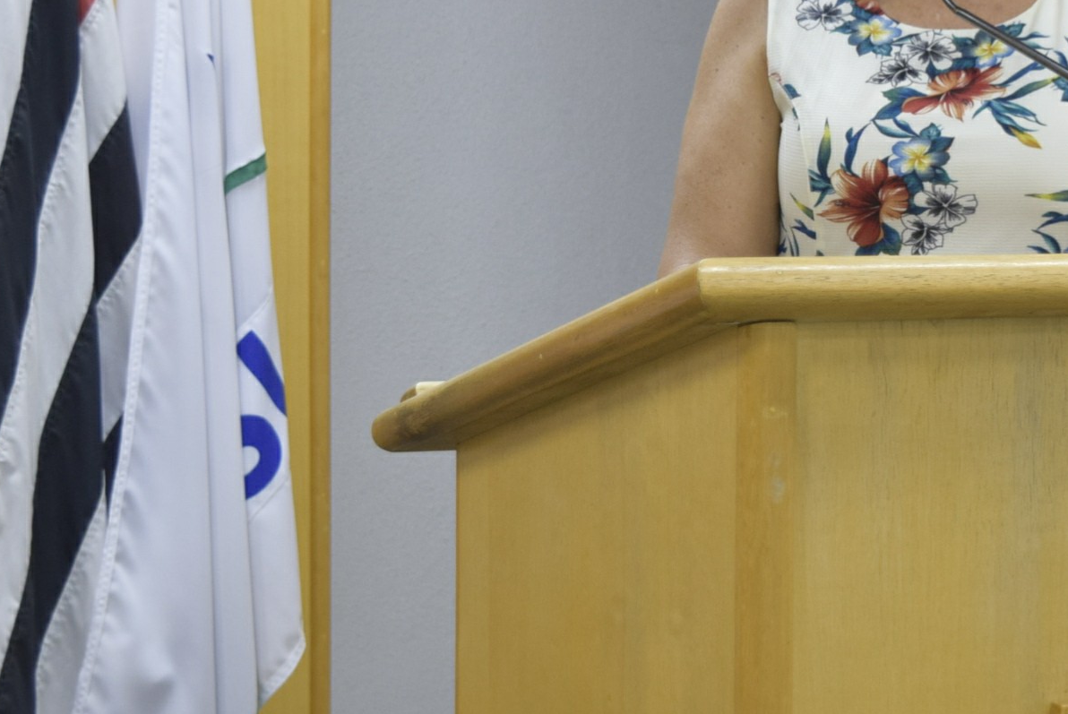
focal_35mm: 128
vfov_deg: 10.7
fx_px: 3800
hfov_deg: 16.0
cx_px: 599
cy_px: 306
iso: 560
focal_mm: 34
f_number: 4.5
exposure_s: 1/60
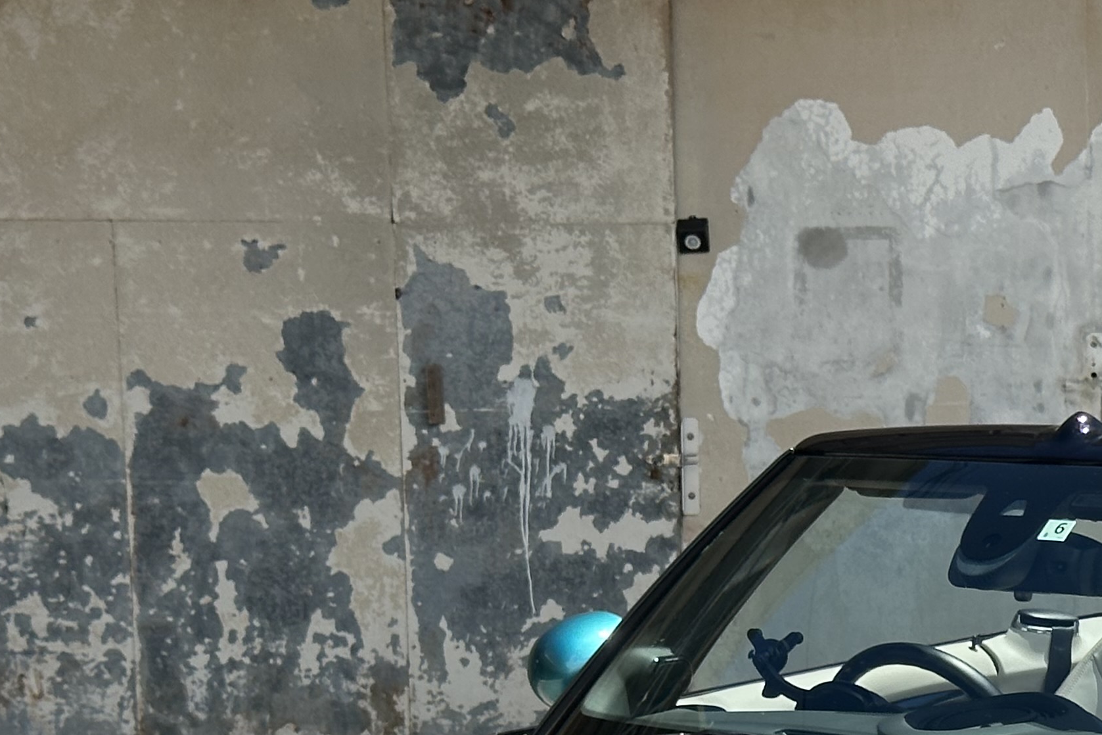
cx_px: 1013
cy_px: 853
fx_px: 3673
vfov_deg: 11.2
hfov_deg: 16.8
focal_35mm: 120
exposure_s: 1/3257
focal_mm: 6.86
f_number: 1.78
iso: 64
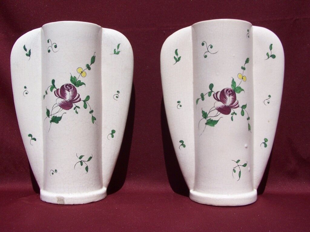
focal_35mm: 40
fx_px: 358
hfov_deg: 46.8
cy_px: 116
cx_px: 155
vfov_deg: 36.0
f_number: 5.6
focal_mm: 6.7
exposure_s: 1/750
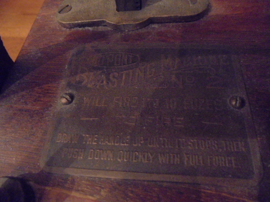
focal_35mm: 26
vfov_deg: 53.1
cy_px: 101
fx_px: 203
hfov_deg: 67.3
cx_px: 135
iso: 800
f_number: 3.5
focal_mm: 4.6
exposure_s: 1/15
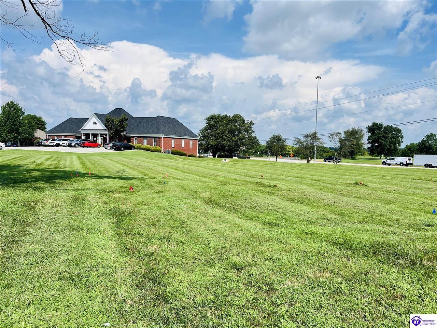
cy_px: 164
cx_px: 218
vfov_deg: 53.1
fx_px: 328
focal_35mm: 26
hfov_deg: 67.3
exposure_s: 1/5076
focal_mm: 5.1
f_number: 1.6
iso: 50
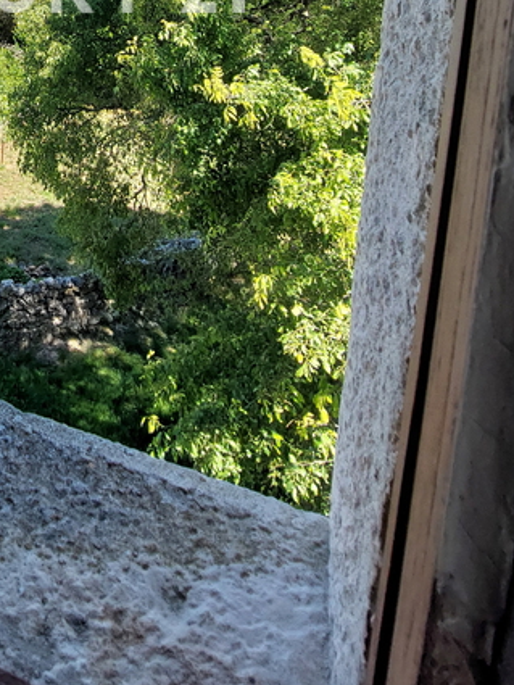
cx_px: 5
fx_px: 653
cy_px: 13
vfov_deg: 46.9
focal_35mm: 33
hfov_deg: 38.4
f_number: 2.2
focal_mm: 1.74
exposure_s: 1/626
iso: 50
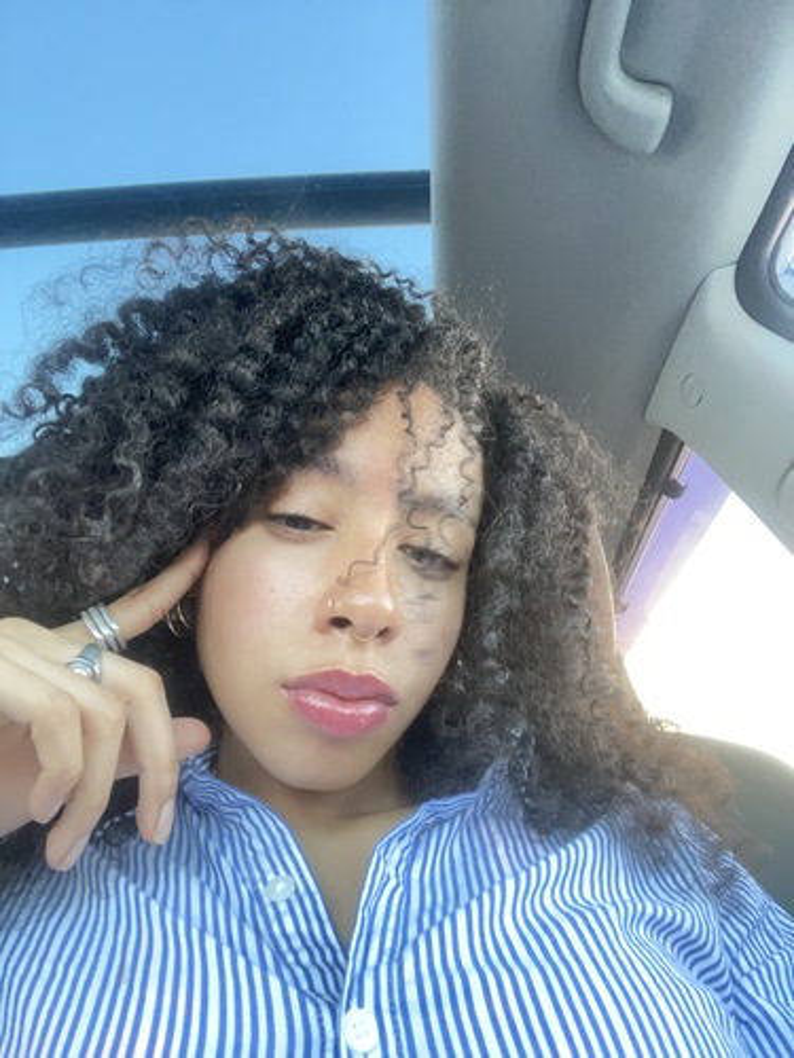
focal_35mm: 23
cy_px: 529
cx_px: 397
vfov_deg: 73.9
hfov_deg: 58.9
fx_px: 703
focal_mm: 2.71
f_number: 2.2
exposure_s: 1/32
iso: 400
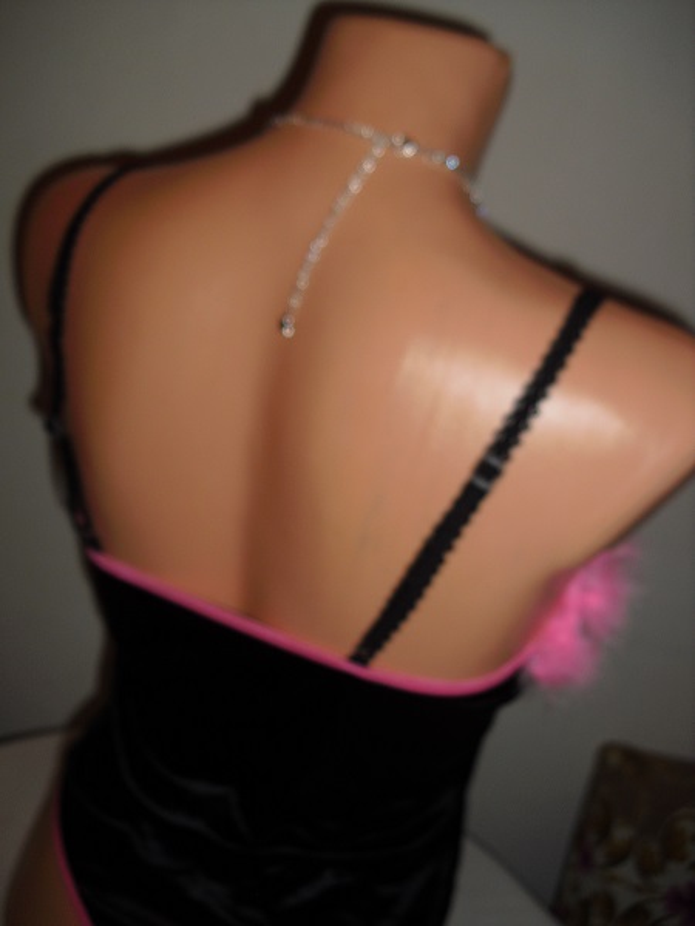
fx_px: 964
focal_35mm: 36
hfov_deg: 39.7
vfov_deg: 51.4
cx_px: 348
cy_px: 463
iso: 100
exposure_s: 1/60
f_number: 3.1
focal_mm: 6.3
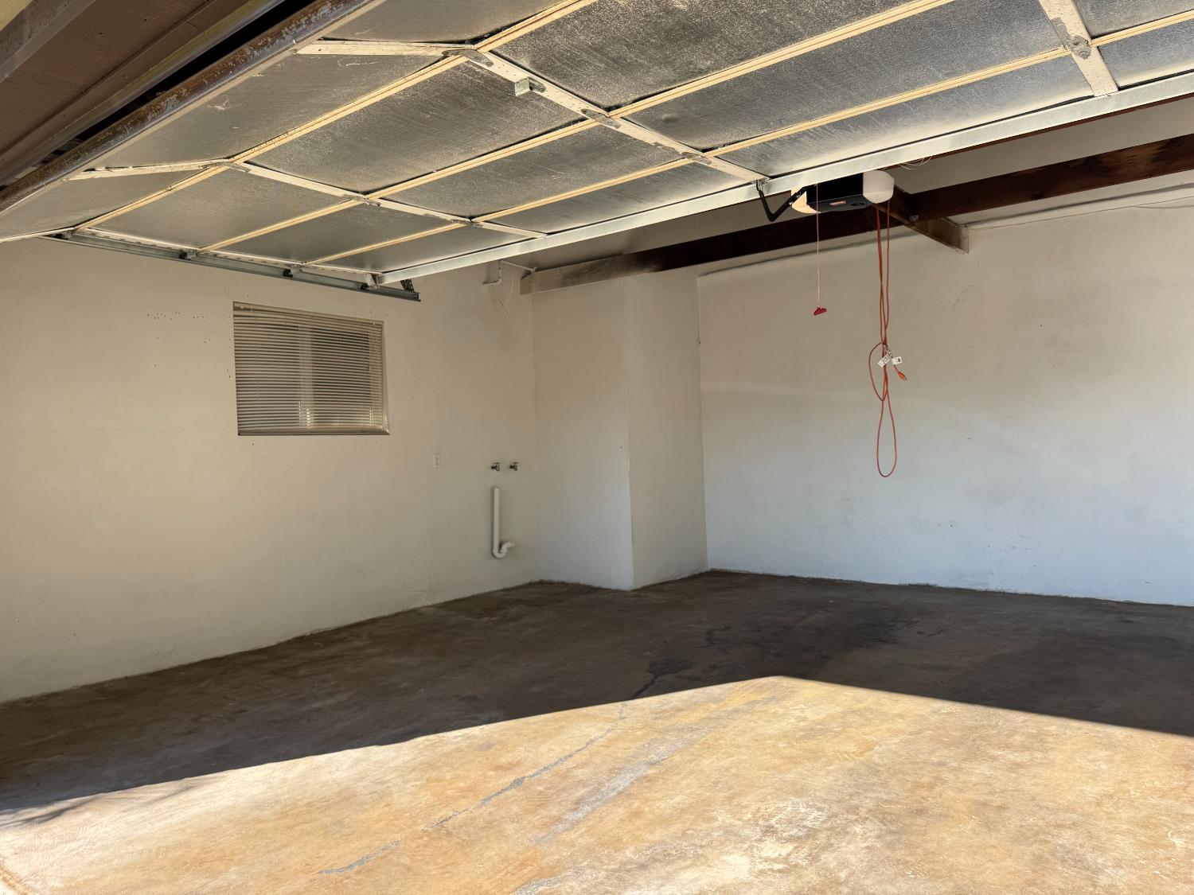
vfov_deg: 56.8
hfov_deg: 71.6
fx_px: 828
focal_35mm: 24
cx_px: 597
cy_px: 448
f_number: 1.78
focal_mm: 6.76
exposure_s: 1/952
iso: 80
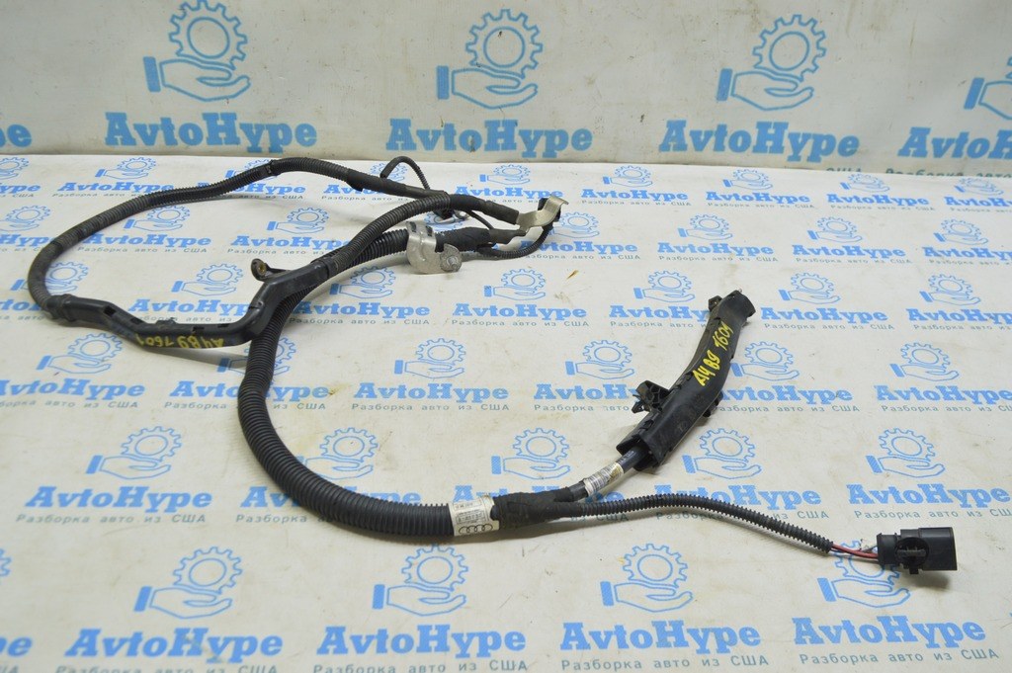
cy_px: 336
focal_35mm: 33
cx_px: 506
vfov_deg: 39.9
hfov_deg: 57.3
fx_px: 927
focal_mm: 22
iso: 400
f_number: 5.6
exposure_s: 1/20
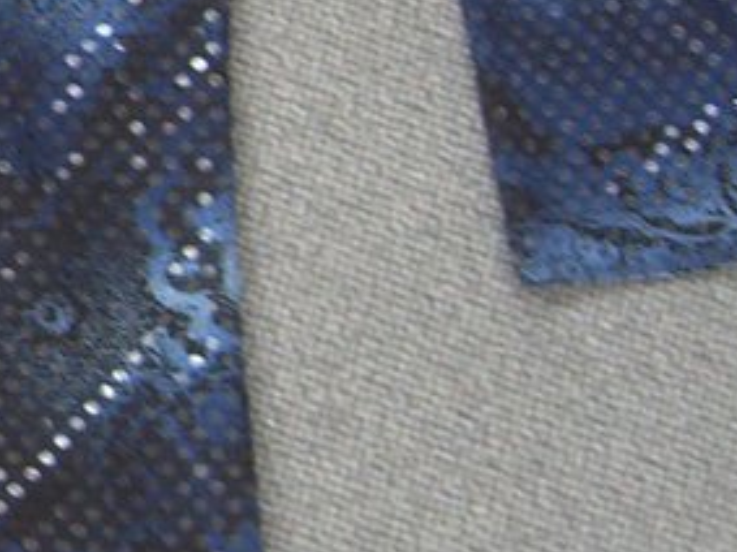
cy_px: -10
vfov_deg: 8.2
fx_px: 3809
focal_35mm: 179
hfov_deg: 10.4
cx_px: -619
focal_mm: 7.9
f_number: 2.8
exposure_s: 1/20
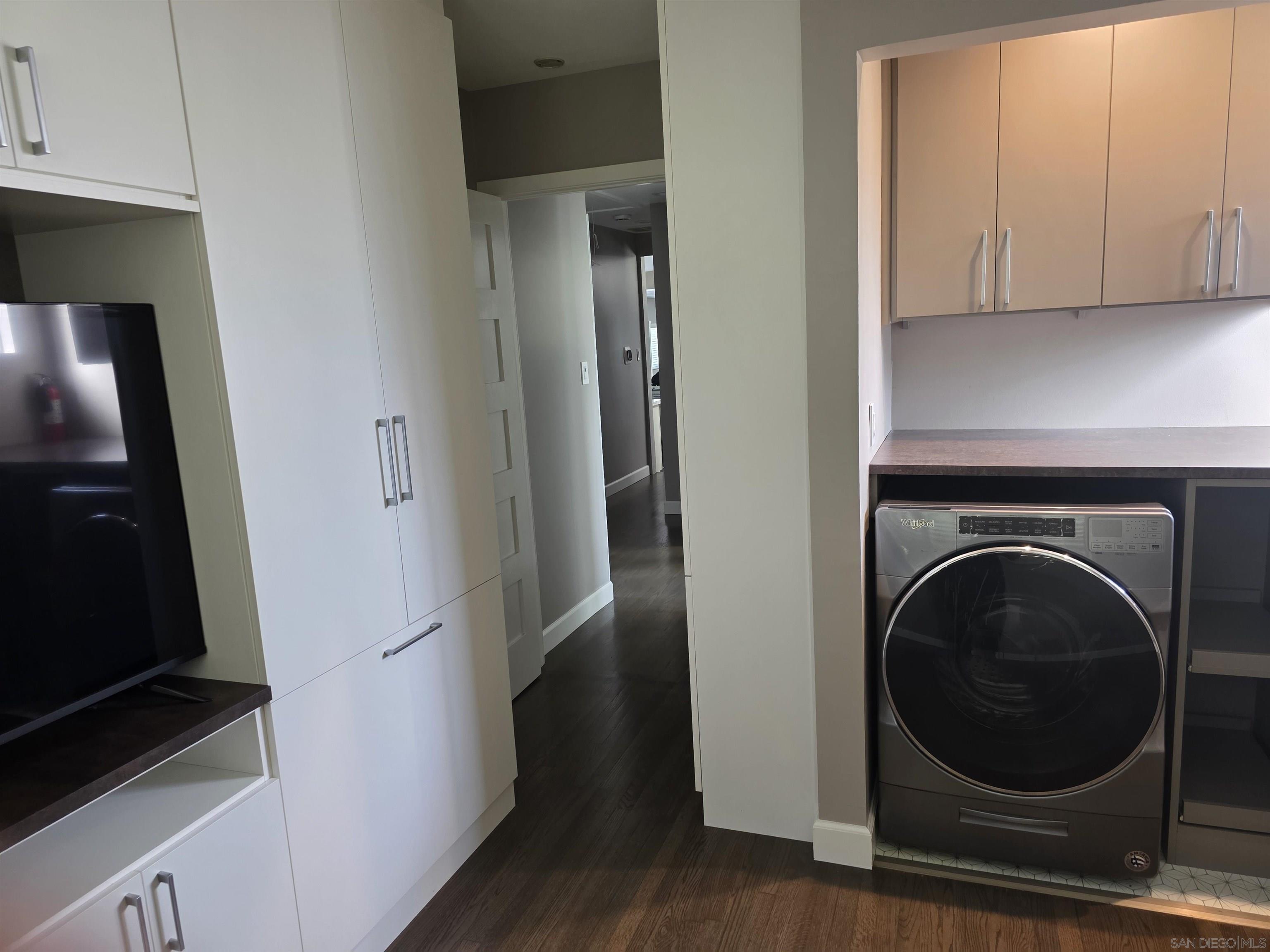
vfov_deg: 58.9
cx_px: 635
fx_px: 844
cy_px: 476
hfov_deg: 73.9
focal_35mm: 23
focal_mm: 6.3
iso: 160
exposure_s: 1/52
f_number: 1.7
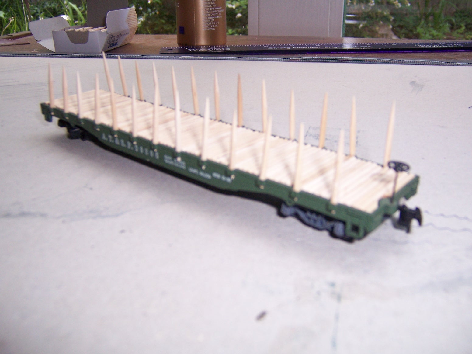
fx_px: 450
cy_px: 177
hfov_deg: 55.4
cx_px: 236
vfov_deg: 42.9
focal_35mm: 33
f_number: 2.8
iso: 140
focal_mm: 5.5
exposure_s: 1/90
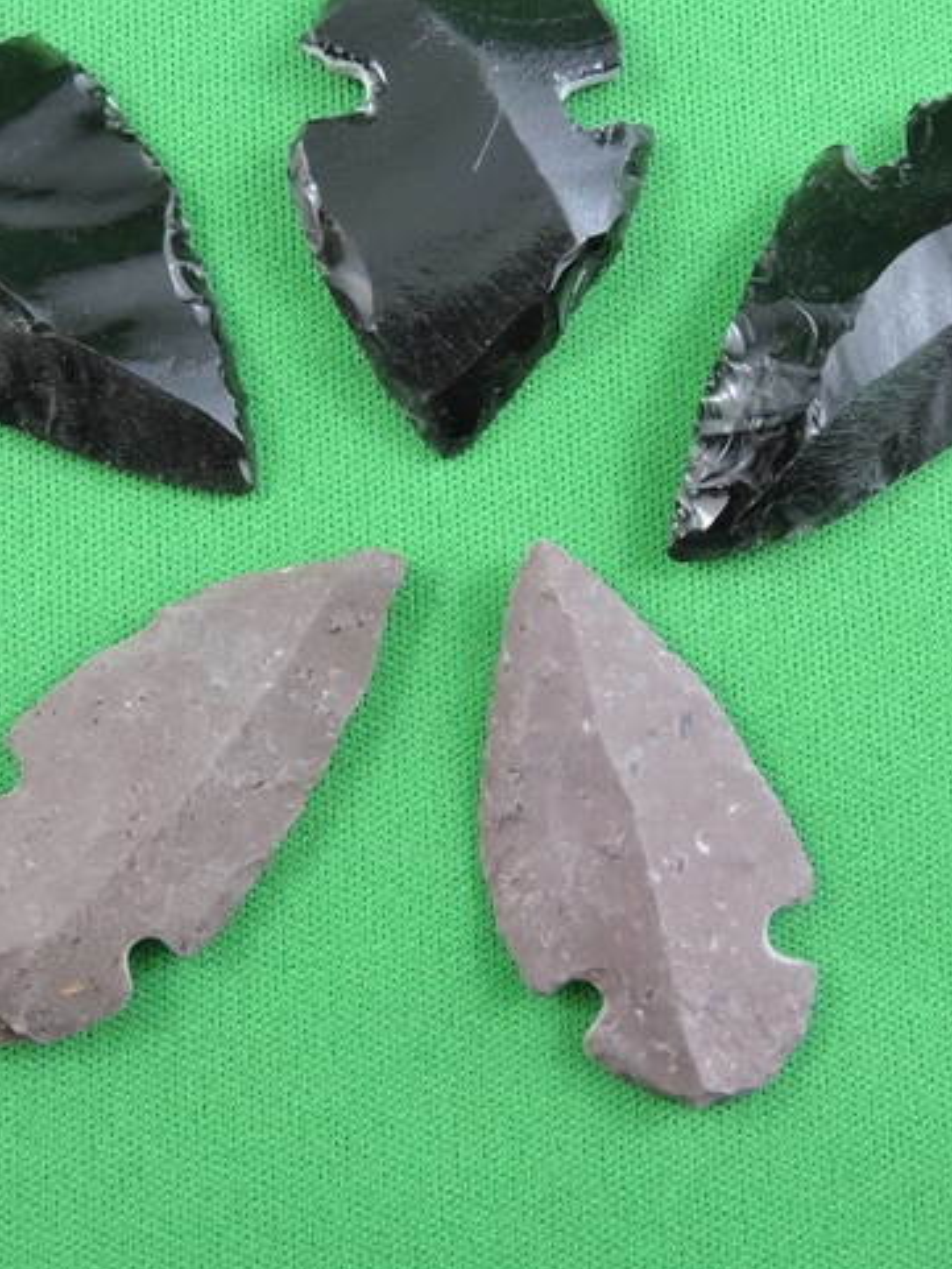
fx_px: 1943
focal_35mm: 53
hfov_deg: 27.5
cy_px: 530
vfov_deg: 36.1
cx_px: 421
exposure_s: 1/100
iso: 800
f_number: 3.6
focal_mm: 5.9
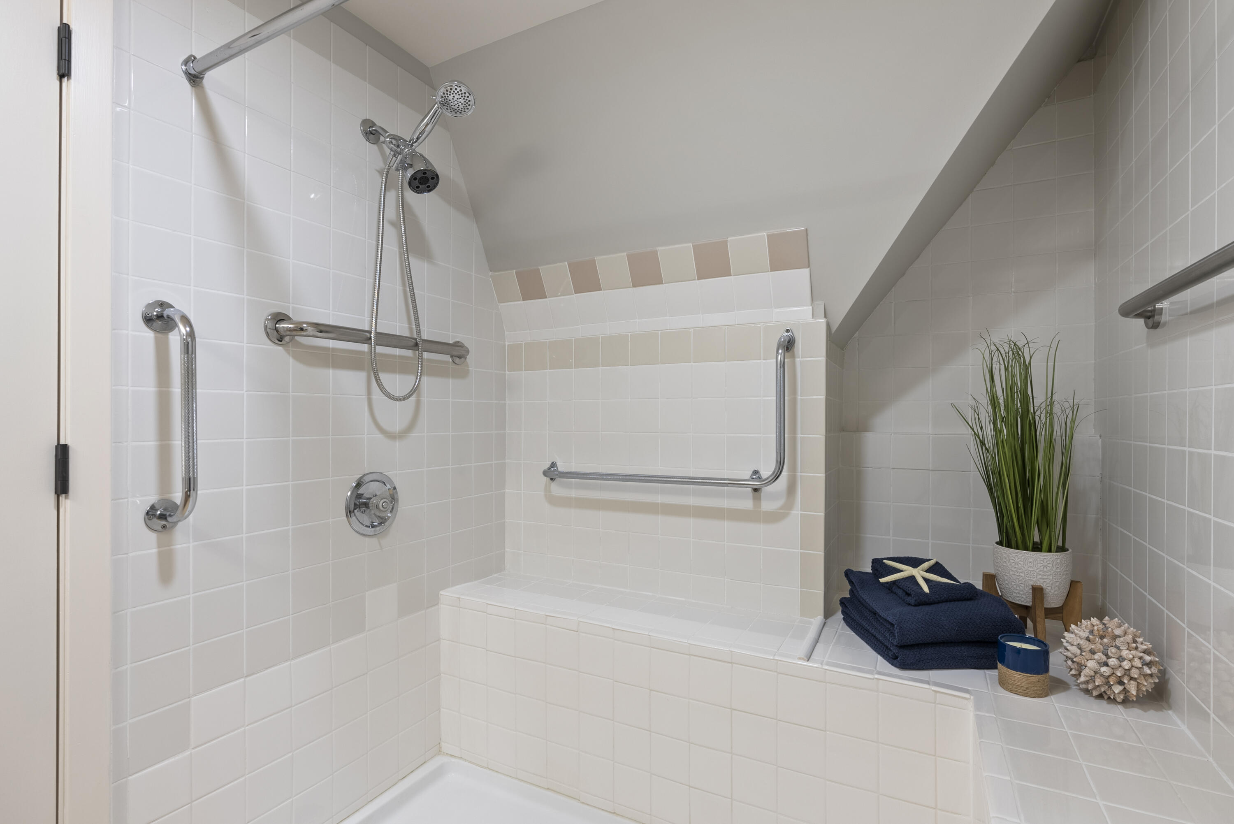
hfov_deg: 93.3
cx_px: 617
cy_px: 412
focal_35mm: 17
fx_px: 583
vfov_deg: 70.5
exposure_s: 1/1.67
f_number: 7.1
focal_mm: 17
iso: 320
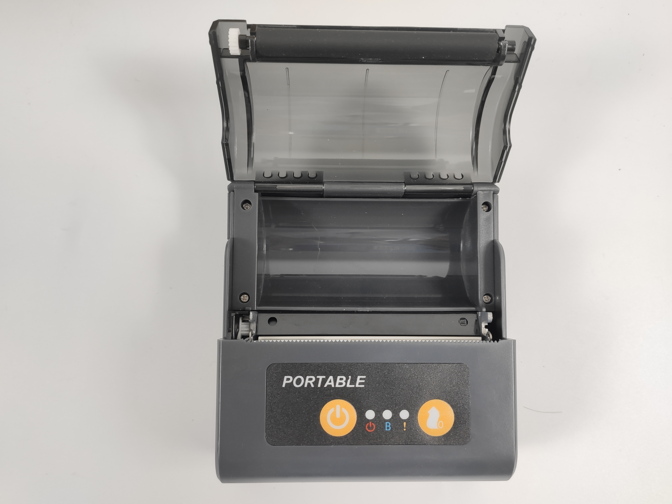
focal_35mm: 26
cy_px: 252
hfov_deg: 67.3
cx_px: 336
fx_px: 505
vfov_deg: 53.1
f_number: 1.75
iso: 205
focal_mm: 4.77
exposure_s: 1/50
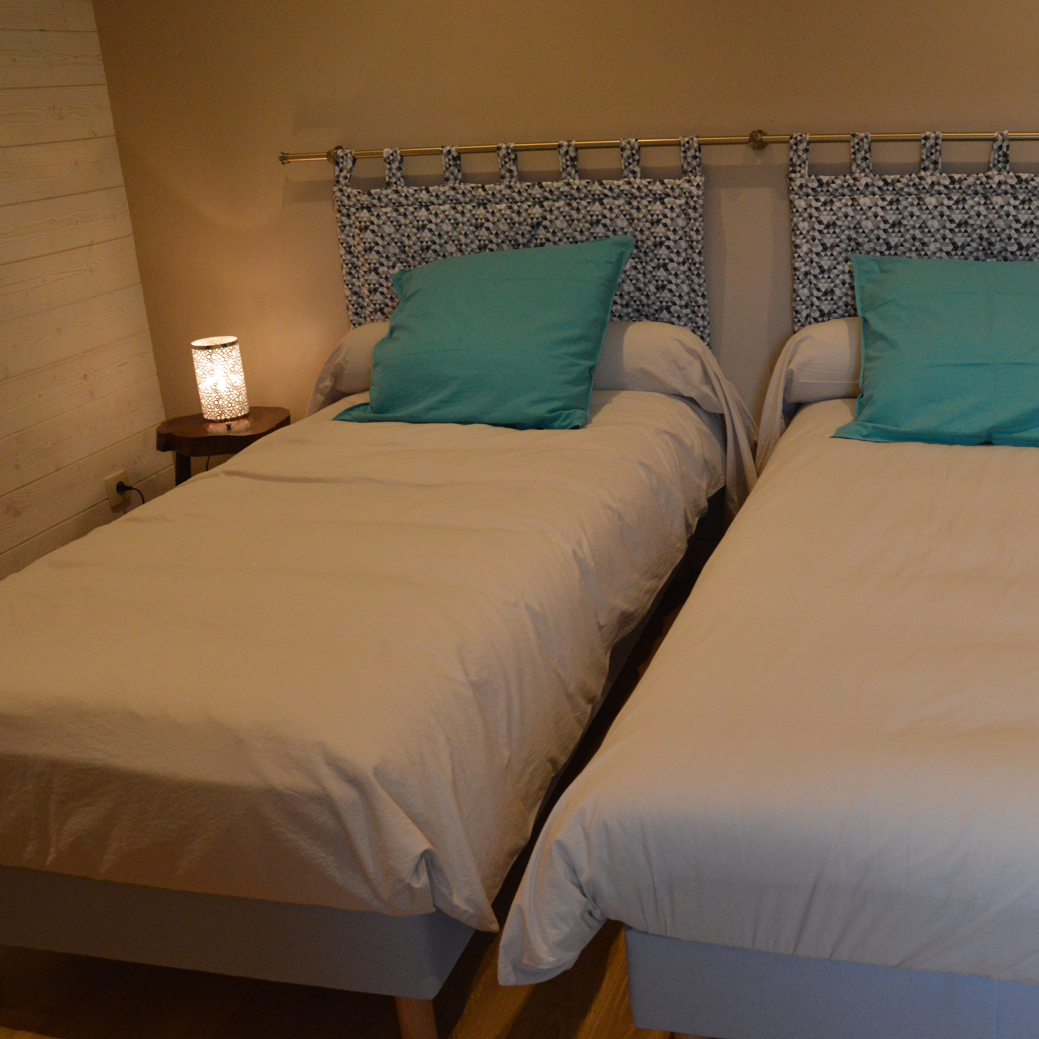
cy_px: 526
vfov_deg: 47.2
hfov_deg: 46.4
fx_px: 1189
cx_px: 705
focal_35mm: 35
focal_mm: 18
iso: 1600
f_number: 6.3
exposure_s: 1/125
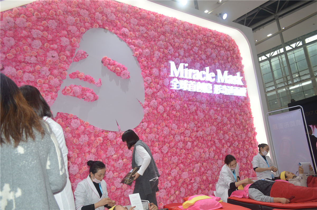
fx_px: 237
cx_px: 158
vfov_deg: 47.8
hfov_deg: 67.4
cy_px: 105
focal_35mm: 27
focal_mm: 18
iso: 320
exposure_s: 1/125
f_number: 4
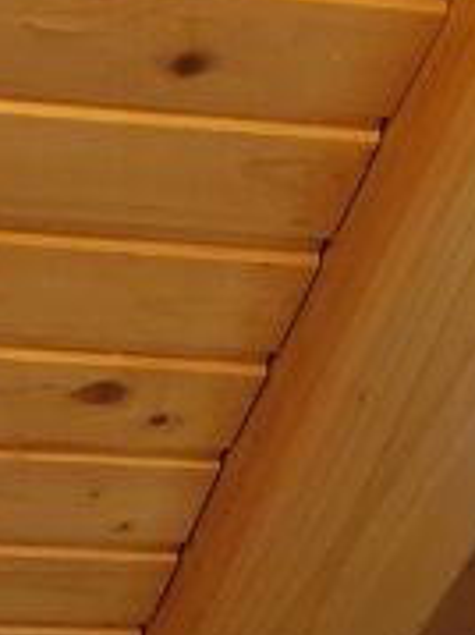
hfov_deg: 10.2
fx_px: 2619
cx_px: -43
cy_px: 1593
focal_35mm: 143
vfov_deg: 11.2
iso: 250
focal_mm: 5.23
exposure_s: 1/50
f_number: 1.8
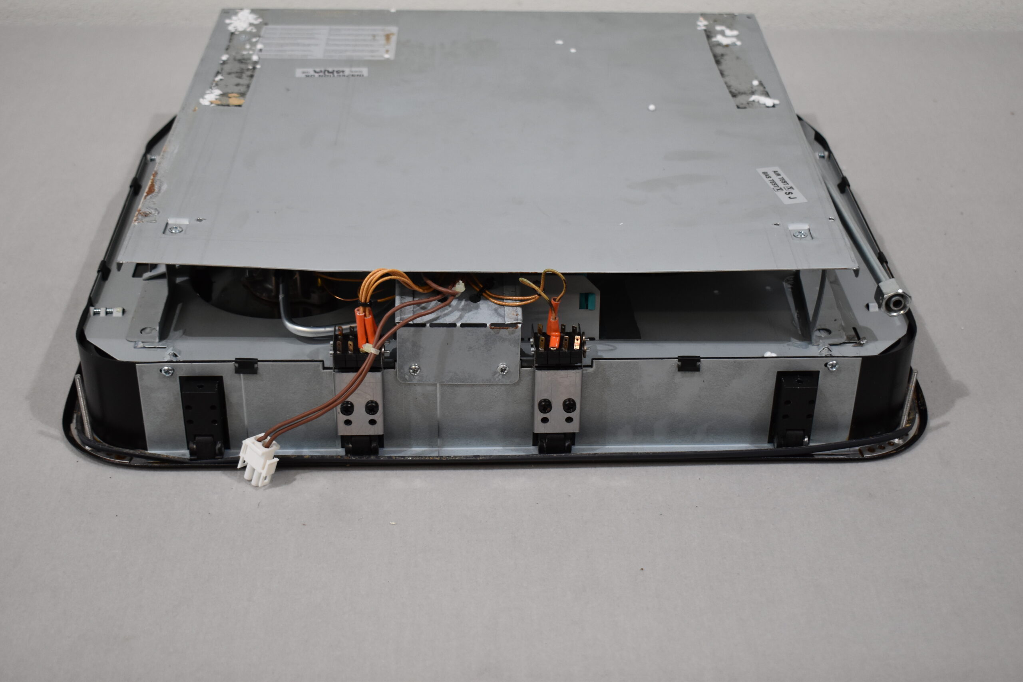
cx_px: 512
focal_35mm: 54
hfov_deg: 36.9
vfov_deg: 25.1
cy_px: 341
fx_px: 1534
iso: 800
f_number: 4.8
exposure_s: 1/250
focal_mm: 36
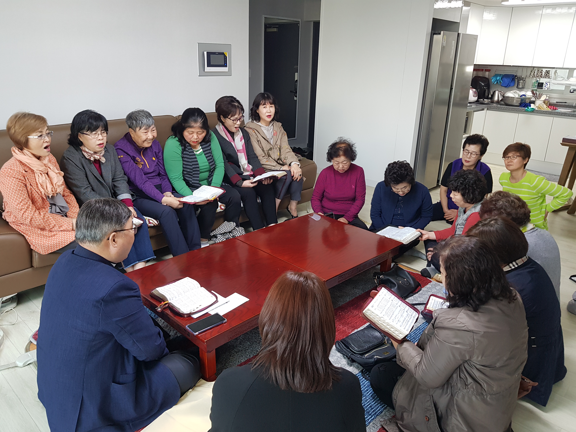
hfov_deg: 67.3
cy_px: 216
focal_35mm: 26
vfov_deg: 53.1
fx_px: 433
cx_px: 288
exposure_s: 1/60
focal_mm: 4.2
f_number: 1.7
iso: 125
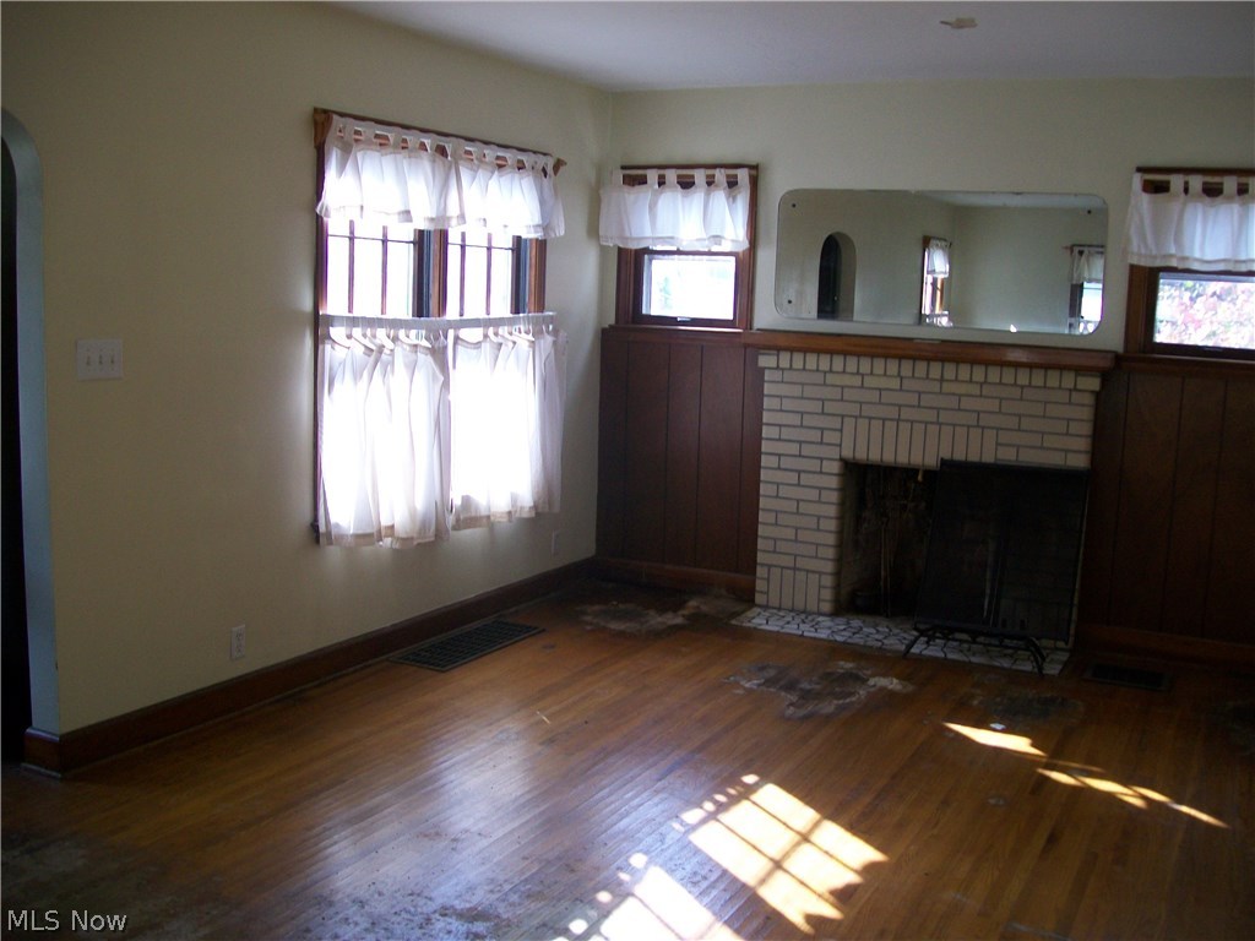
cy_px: 470
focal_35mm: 34
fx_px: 1233
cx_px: 628
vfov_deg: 41.8
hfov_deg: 54.0
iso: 64
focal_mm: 6.1
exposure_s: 1/60
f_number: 2.7
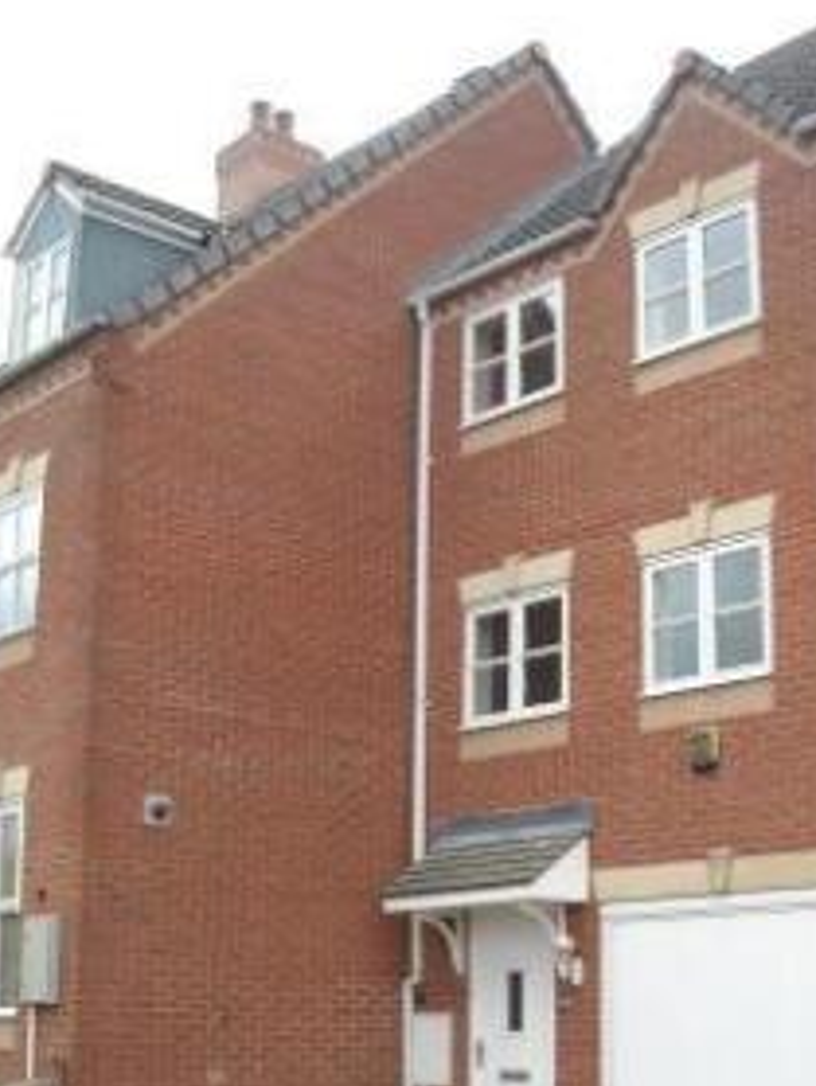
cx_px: 535
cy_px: 775
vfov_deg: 34.4
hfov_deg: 26.5
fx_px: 1726
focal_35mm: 55
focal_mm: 5.7
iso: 64
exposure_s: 1/129
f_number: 5.6
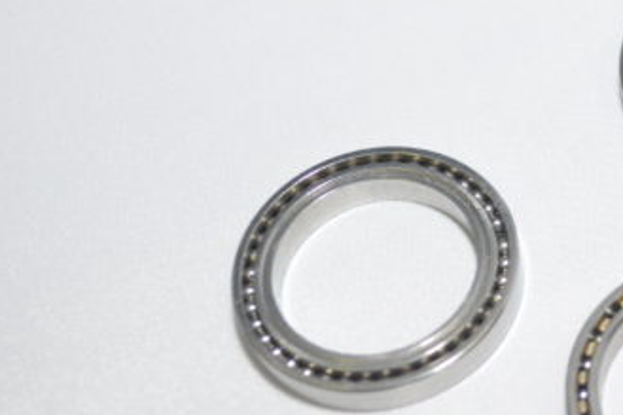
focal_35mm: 119
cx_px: 674
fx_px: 2058
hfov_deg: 16.7
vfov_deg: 11.5
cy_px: 148
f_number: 5
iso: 400
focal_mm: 34
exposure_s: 1/60
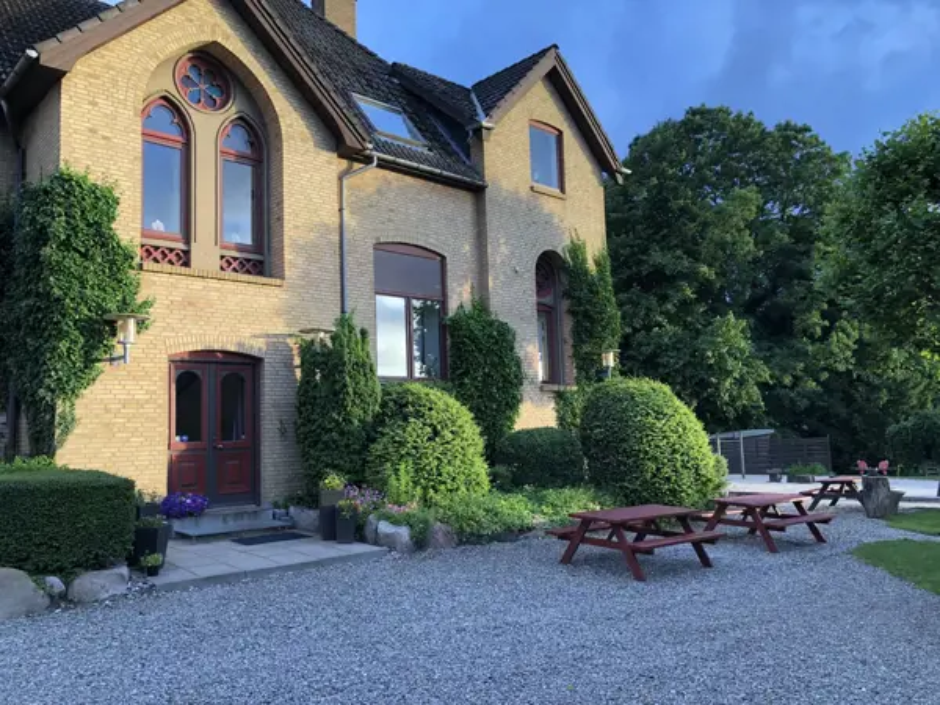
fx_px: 760
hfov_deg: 63.4
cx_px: 470
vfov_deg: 49.7
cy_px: 352
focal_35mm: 28
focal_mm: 3.99
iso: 50
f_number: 1.8
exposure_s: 1/120
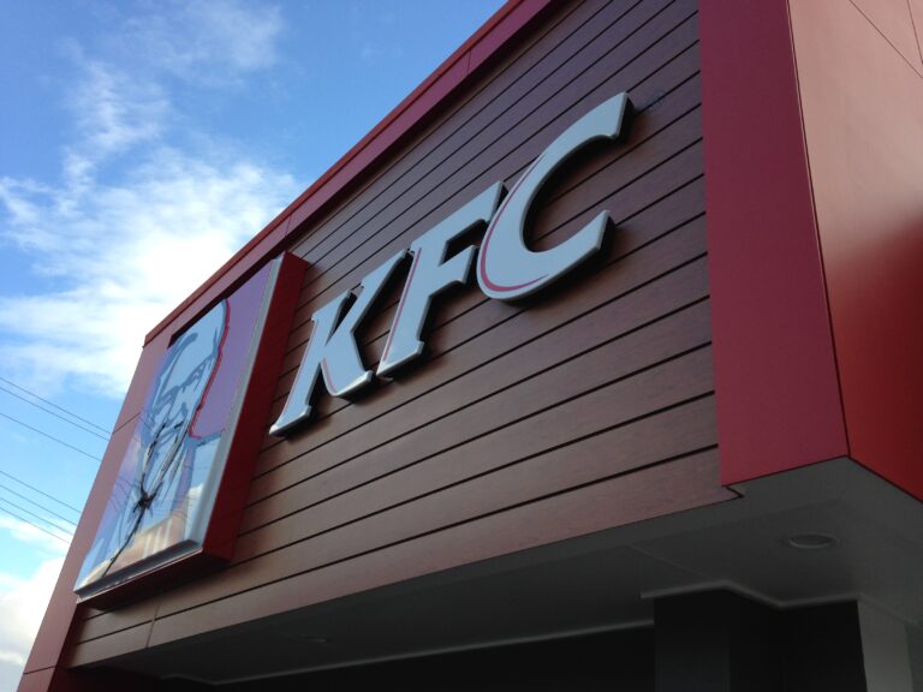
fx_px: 880
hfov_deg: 55.4
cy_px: 346
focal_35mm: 33
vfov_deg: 42.9
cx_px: 462
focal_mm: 4.12
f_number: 2.4
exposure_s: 1/396
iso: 50
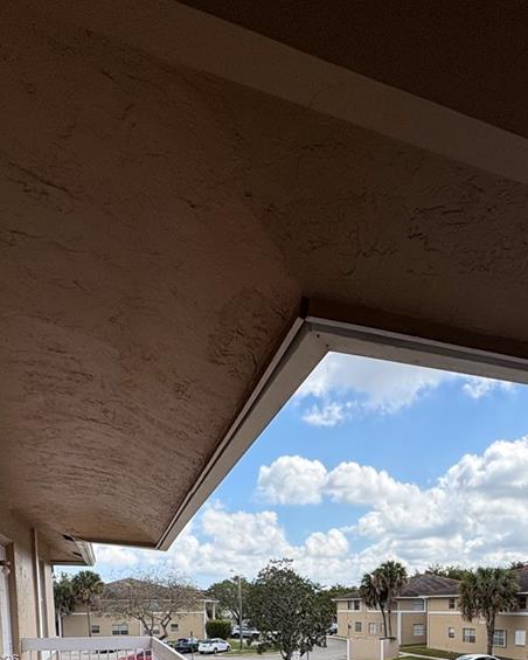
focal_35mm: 29
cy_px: 662
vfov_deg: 49.2
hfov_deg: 49.5
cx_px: 329
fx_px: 566
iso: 50
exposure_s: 1/2273
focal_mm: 2.22
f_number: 2.2
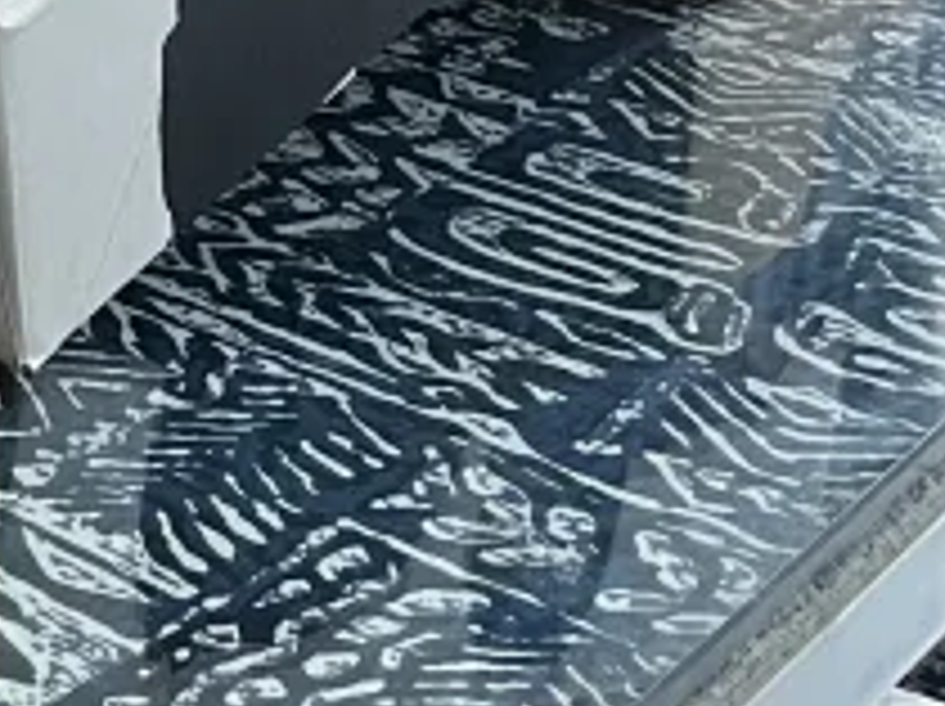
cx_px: -1080
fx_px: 3654
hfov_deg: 12.5
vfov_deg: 10.1
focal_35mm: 134
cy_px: -760
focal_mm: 5.1
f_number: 1.6
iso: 100
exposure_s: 1/50
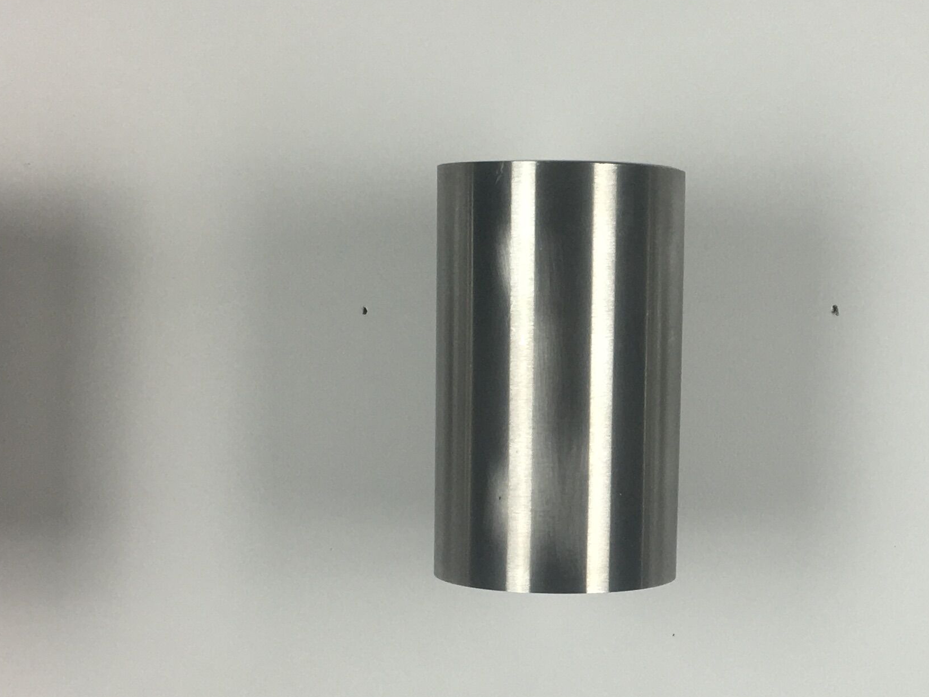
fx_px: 1905
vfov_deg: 20.7
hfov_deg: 27.1
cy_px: 439
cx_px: 661
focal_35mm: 71
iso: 32
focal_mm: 4.15
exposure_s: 1/50
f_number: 2.2
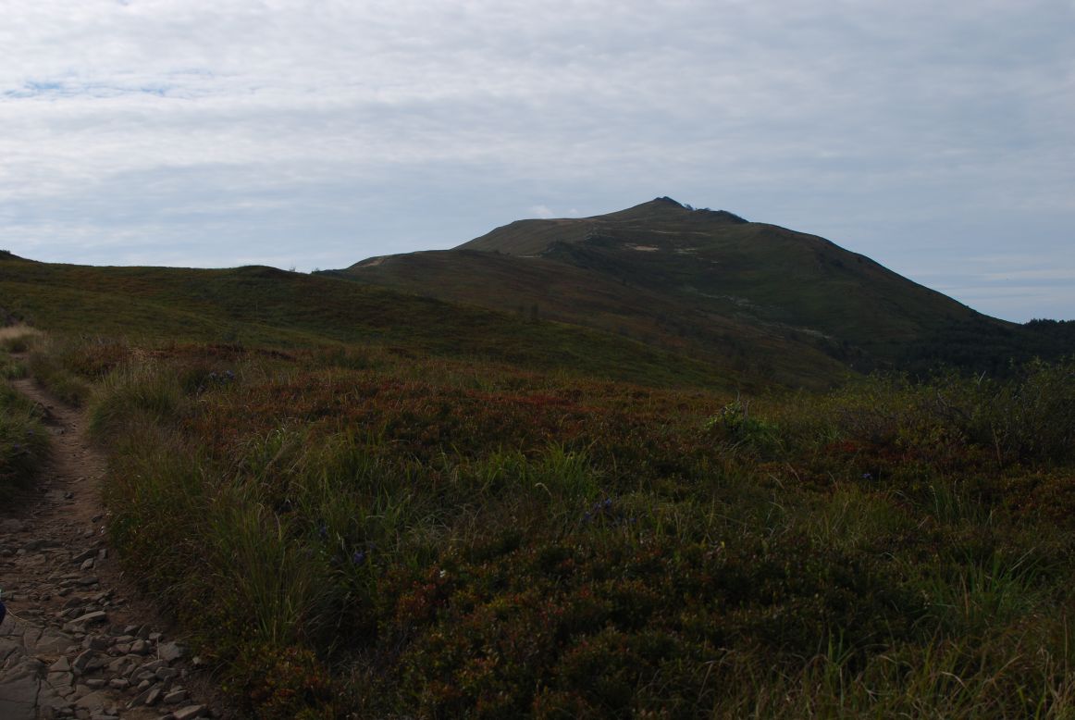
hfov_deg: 37.8
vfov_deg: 25.8
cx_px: 538
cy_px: 360
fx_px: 1570
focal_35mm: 52
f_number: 5.6
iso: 100
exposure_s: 1/800
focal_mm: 35
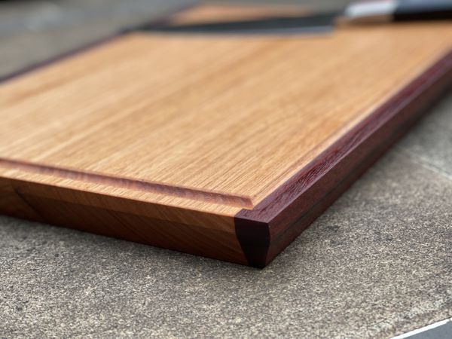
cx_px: 226
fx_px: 836
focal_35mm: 64
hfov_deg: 30.3
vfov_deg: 22.9
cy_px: 170
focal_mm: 7.5
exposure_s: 1/121
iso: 32
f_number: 2.2
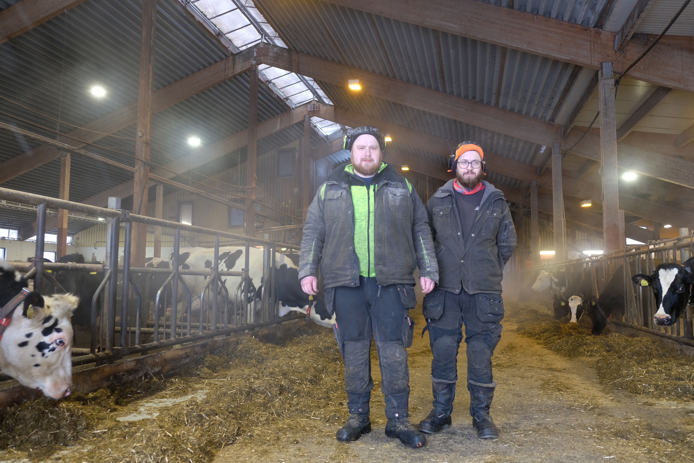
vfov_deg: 47.9
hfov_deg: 67.4
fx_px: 520
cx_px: 347
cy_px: 232
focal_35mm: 27
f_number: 2.8
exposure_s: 1/60
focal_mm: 18
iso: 800
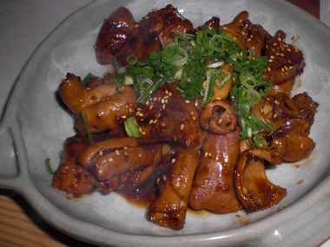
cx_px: 165
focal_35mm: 38
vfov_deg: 37.7
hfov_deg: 49.0
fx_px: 362
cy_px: 124
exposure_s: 1/30
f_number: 5.6
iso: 64
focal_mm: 6.3
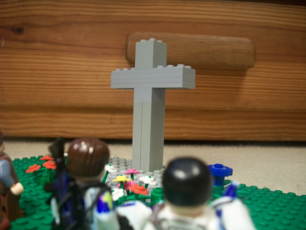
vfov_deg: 44.2
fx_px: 283
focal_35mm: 32
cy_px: 115
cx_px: 153
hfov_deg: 56.8
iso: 160
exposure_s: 1/10
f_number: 2.9
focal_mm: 5.7
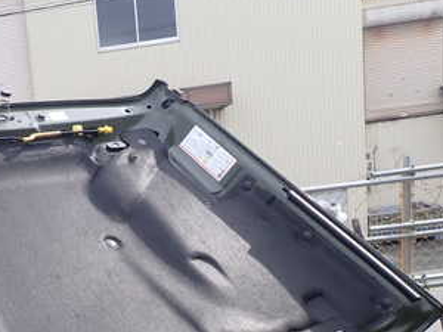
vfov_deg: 27.6
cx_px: 21
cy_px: 323
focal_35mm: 50
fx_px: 640
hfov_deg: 35.3
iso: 100
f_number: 2.8
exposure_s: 1/640
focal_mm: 4.5
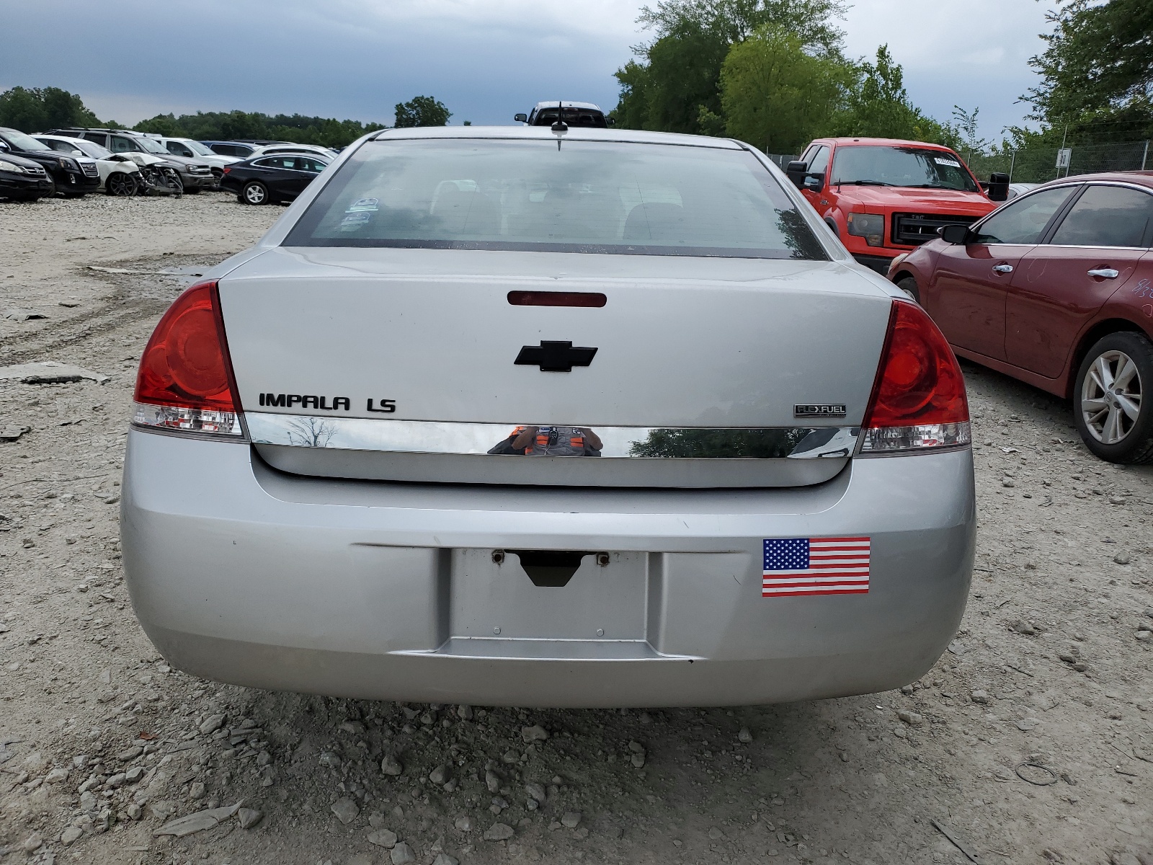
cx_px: 576
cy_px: 432
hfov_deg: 67.3
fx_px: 866
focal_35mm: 26
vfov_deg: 53.1
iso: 50
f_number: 1.5
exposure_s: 1/2500
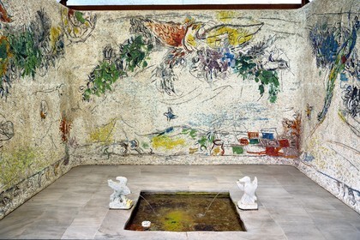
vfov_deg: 41.1
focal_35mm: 32
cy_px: 120
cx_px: 180
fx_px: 320
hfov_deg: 58.7
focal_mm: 32
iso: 400
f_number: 7.1
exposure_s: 1/30
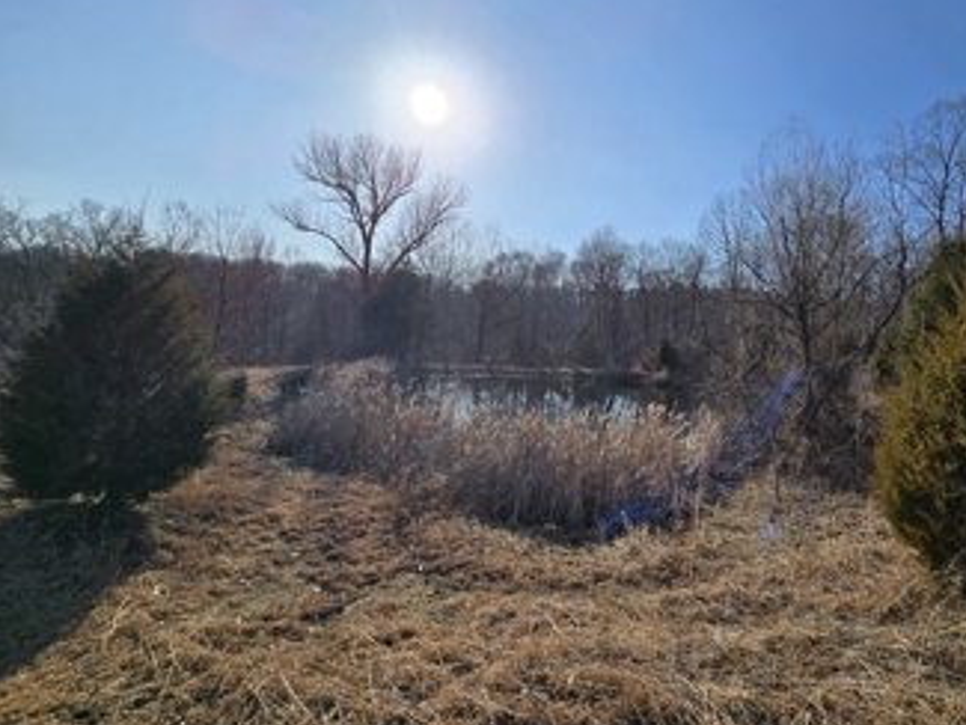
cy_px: 318
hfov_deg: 92.9
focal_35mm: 16
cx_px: 591
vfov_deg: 77.8
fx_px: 447
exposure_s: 1/4256
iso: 50
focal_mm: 2.2
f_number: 2.2
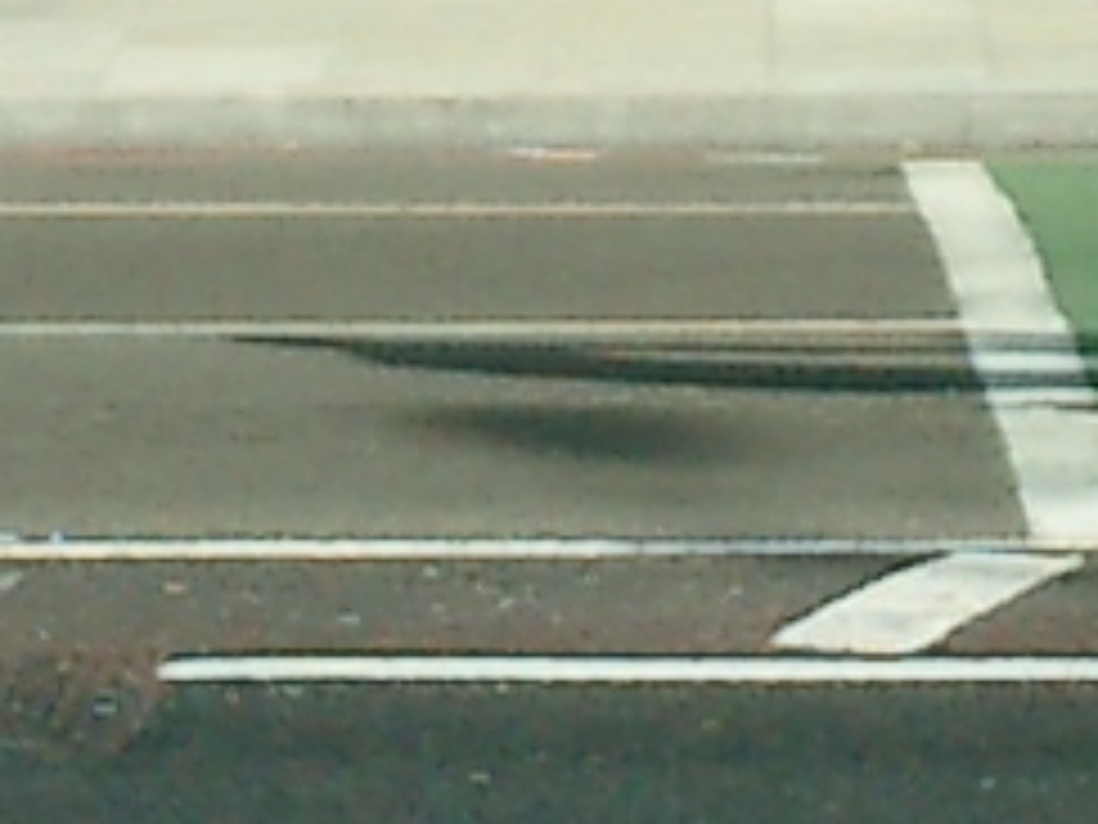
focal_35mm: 236
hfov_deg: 8.4
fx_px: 7486
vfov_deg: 6.0
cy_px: -1247
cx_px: 860
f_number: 3.2
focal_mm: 7.5
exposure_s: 1/1250
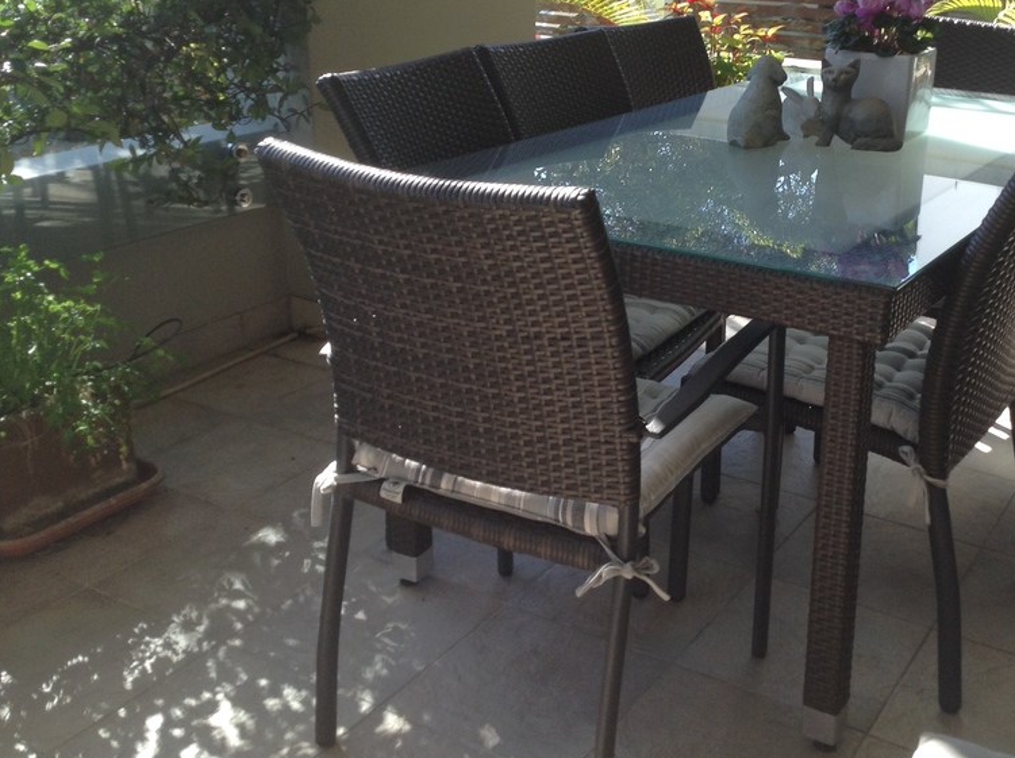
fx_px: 1318
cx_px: 642
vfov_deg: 31.9
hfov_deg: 41.8
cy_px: 270
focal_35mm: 45
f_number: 2.4
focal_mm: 3.3
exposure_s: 1/149
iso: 25
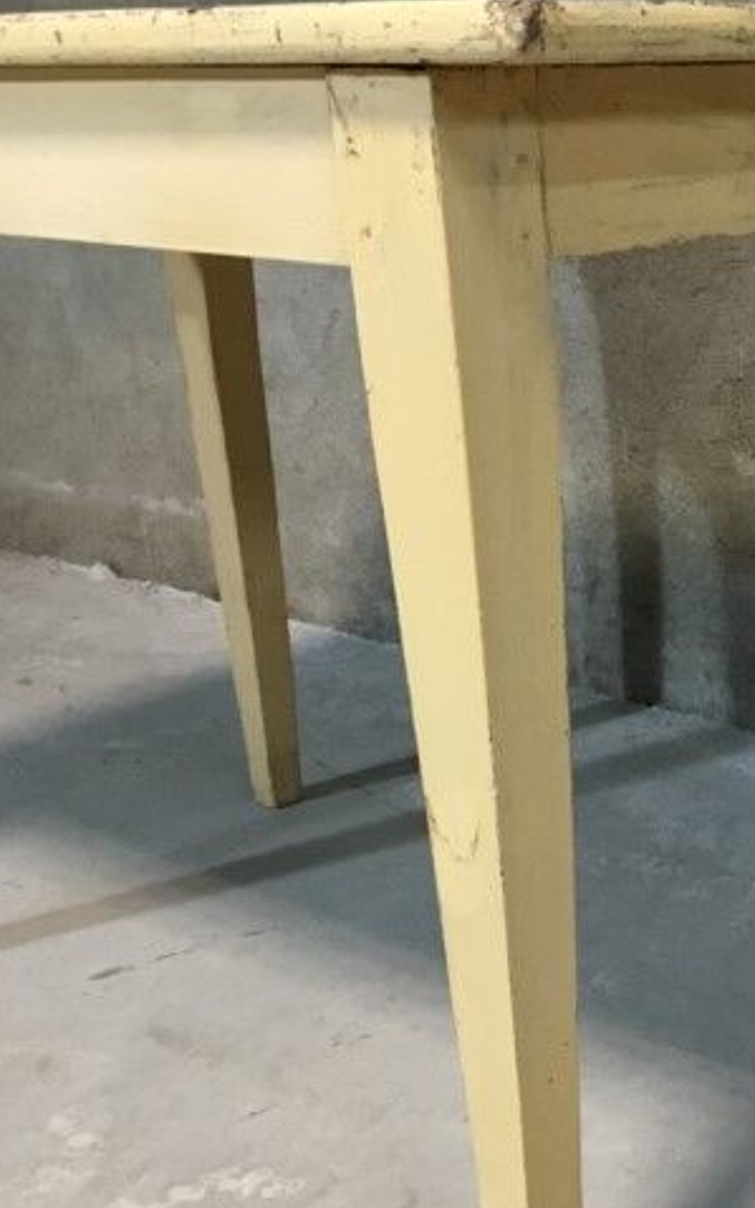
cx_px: 871
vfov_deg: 36.8
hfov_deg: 22.0
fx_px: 1810
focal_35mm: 55
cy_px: 667
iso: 200
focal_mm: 3.3
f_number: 2.4
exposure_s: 1/17
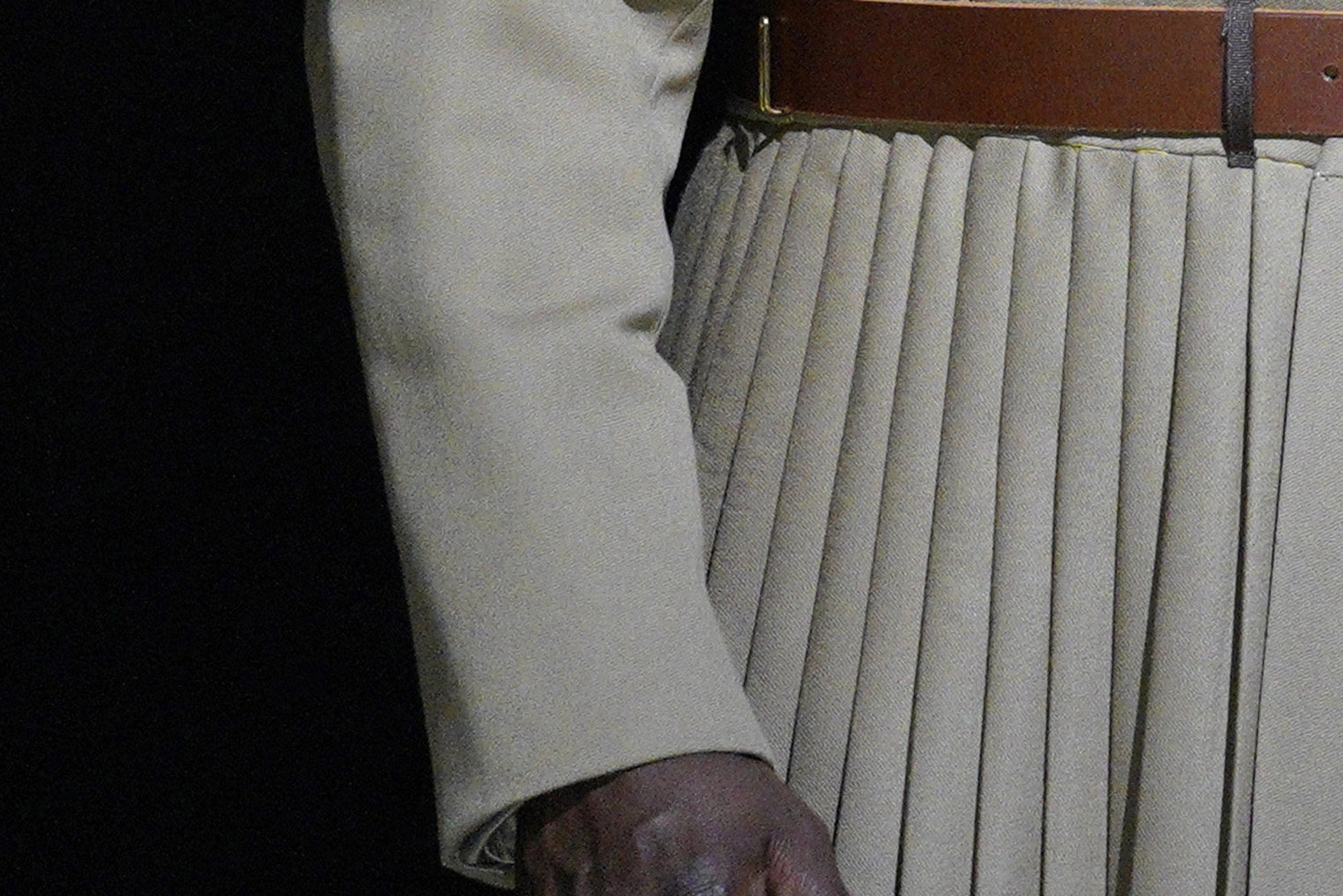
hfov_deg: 3.1
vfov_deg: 2.1
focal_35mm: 665
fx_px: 24809
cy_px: -377
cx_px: 1900
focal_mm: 170
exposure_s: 1/250
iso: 5000
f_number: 4
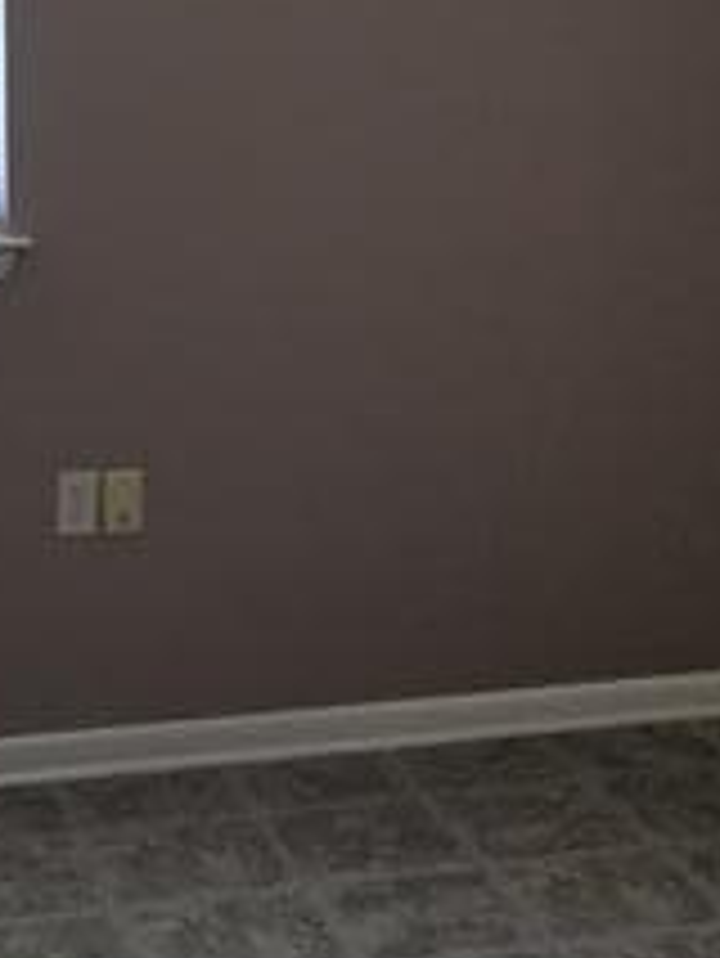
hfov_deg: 17.0
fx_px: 2410
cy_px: 306
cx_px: 364
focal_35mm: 87
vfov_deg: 22.4
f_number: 2.2
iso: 40
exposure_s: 1/17
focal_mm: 4.15
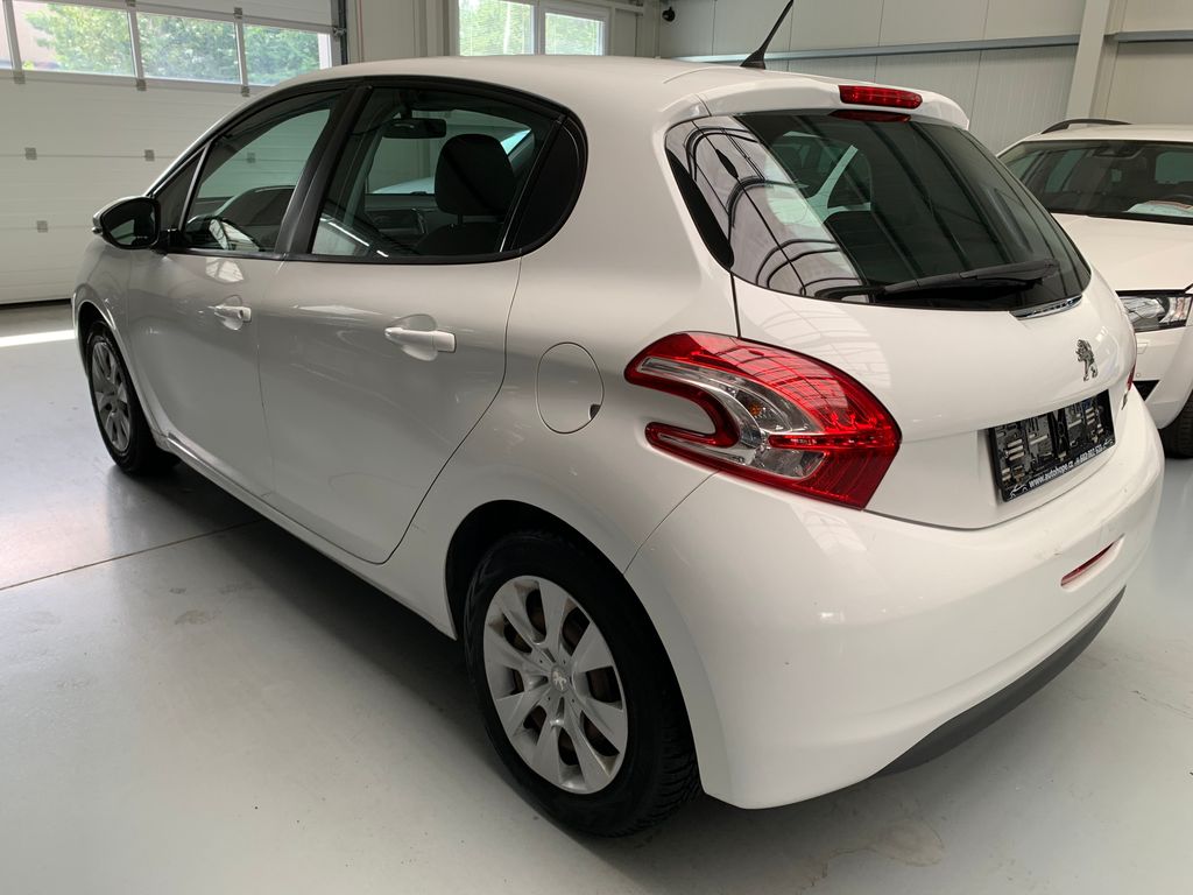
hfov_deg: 67.3
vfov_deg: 53.1
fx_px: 896
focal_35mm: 26
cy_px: 448
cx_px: 596
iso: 50
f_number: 1.8
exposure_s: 1/121
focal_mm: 4.25
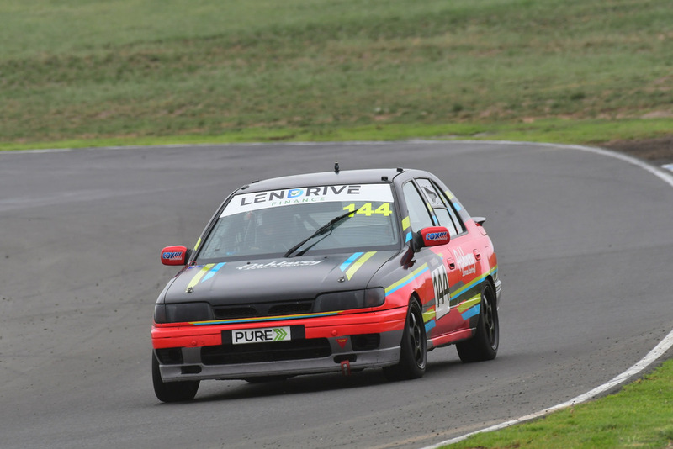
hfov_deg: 2.7
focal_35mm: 750
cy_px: 224
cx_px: 336
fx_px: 14025
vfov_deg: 1.8
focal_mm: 500
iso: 640
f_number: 10
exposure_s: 1/640
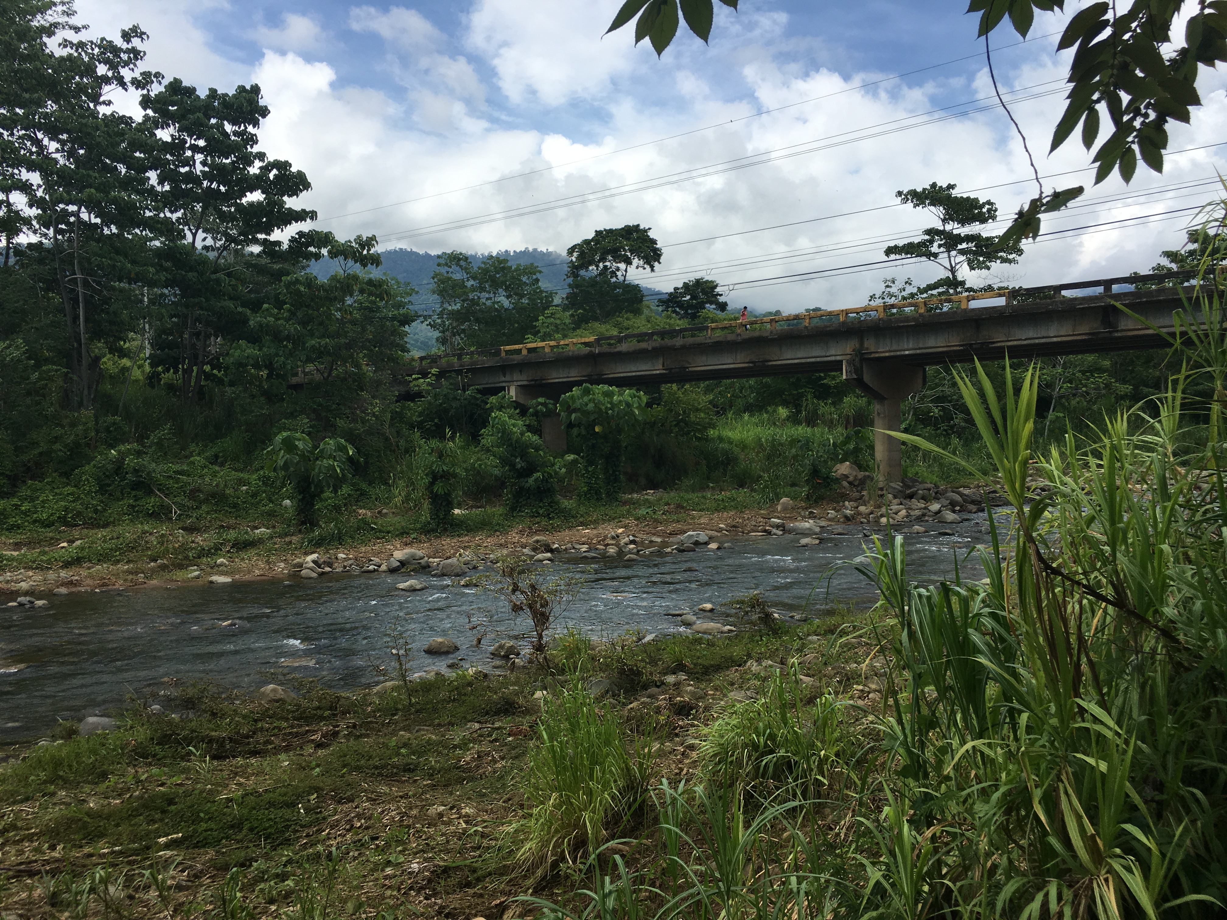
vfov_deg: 48.2
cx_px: 614
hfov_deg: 61.7
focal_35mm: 29
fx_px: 1028
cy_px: 460
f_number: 2.2
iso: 25
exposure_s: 1/1748
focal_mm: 4.15
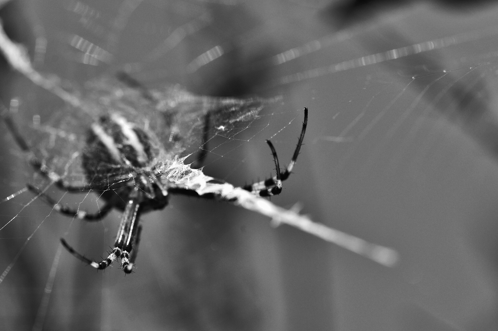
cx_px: 249
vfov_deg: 9.1
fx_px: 2072
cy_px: 166
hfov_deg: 13.7
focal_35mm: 150
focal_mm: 100
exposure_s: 1/640
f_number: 9
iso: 200
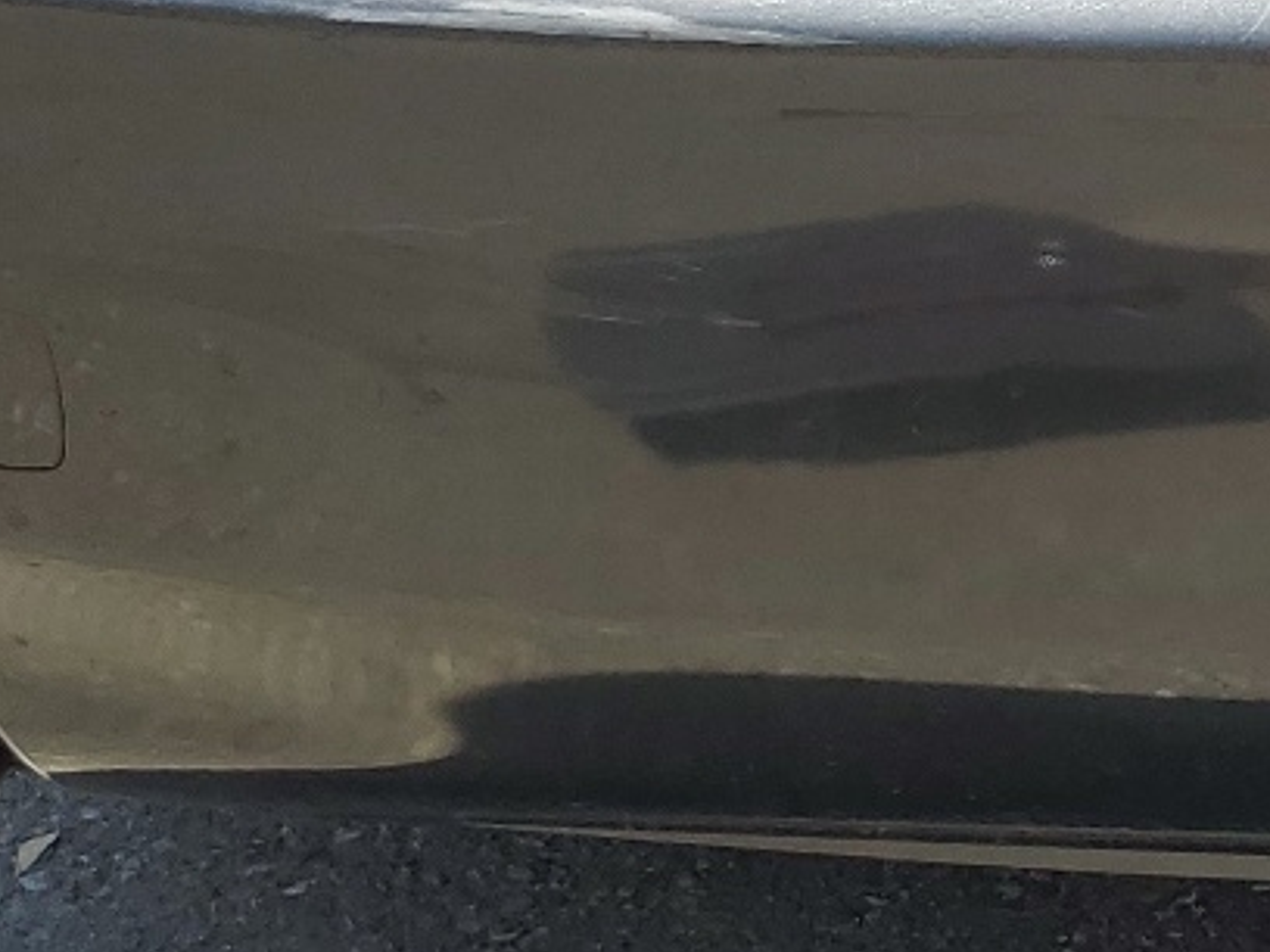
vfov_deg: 13.5
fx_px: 3742
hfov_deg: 18.1
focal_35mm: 102
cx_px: 1594
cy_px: -538
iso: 50
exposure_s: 1/2000
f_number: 1.5
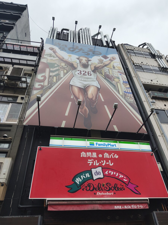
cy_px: 112
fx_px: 149
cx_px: 84
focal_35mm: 23
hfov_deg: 58.9
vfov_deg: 73.9
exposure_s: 1/99.9
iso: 50
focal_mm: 6.18
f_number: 1.65
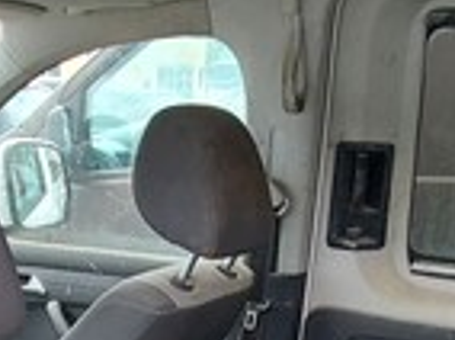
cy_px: 507
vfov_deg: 22.0
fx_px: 722
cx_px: 218
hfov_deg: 35.0
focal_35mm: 55
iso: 80
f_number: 2.2
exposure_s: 1/100
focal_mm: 1.74
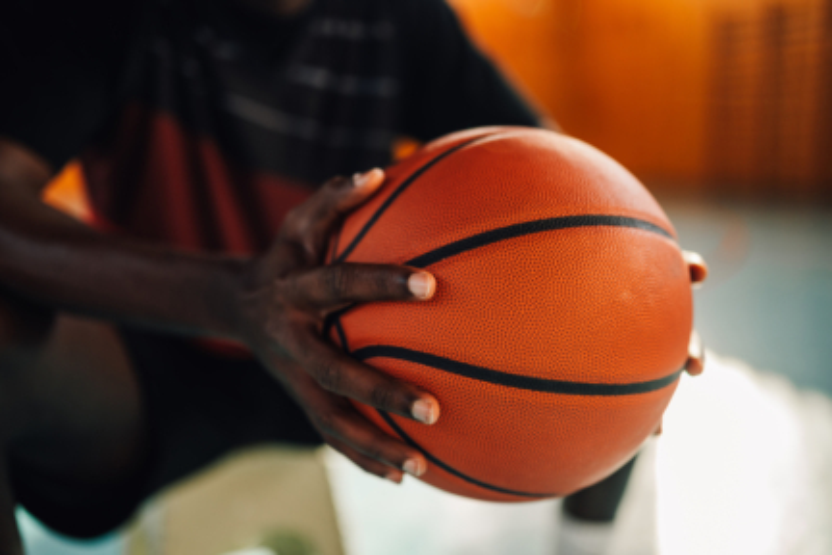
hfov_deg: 54.4
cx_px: 416
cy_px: 278
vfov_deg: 37.9
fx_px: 809
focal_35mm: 35
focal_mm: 35
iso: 125
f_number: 1.4
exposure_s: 1/320
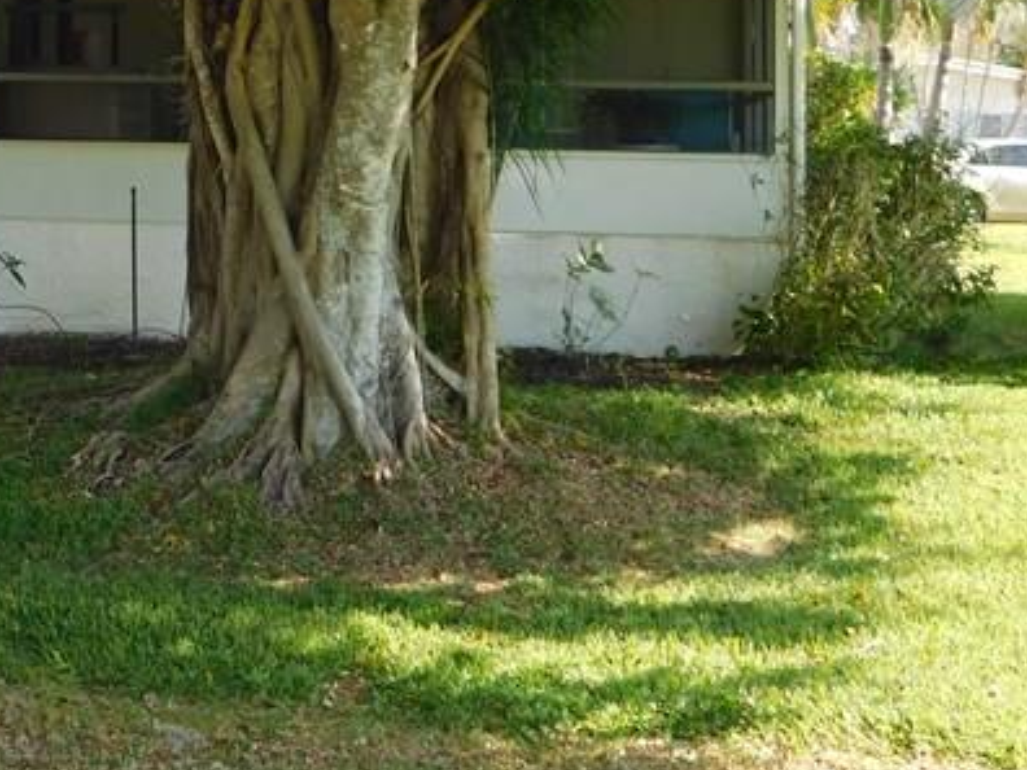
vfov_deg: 15.5
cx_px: -119
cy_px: -39
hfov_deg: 20.1
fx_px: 2759
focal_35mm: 93
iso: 125
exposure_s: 1/250
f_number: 3.5
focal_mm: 6.3
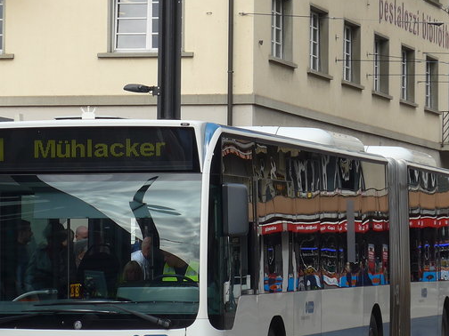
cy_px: 168
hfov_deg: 8.6
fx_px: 2996
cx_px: 221
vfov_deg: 6.4
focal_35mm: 231
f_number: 4.7
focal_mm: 19.2
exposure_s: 1/400
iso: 80
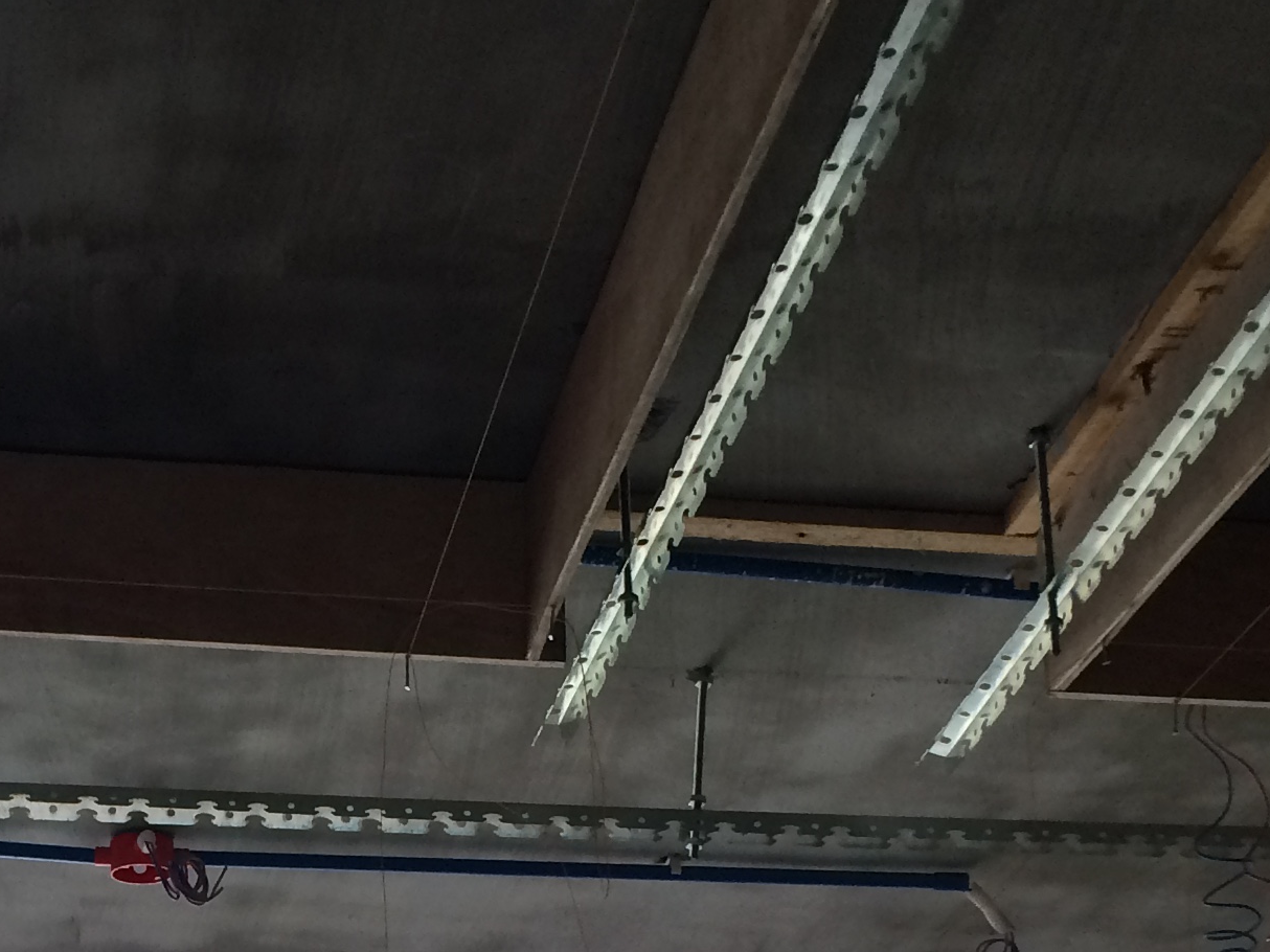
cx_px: 240
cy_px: 1203
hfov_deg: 24.6
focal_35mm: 78
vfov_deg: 17.8
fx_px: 2861
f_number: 2.2
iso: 50
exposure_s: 1/33
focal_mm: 4.15
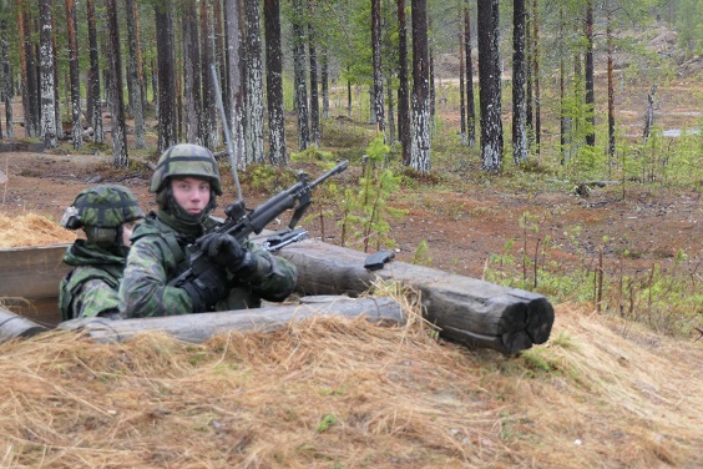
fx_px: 1445
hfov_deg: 27.3
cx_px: 352
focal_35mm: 74
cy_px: 234
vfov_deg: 18.4
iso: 250
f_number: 3.9
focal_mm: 27.1
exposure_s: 1/80
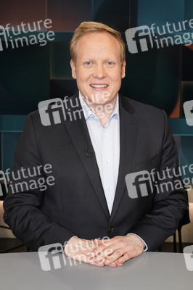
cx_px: 96
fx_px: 322
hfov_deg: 33.3
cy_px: 145
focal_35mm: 40
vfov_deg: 48.5
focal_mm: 40
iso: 2000
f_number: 5.6
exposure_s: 1/160
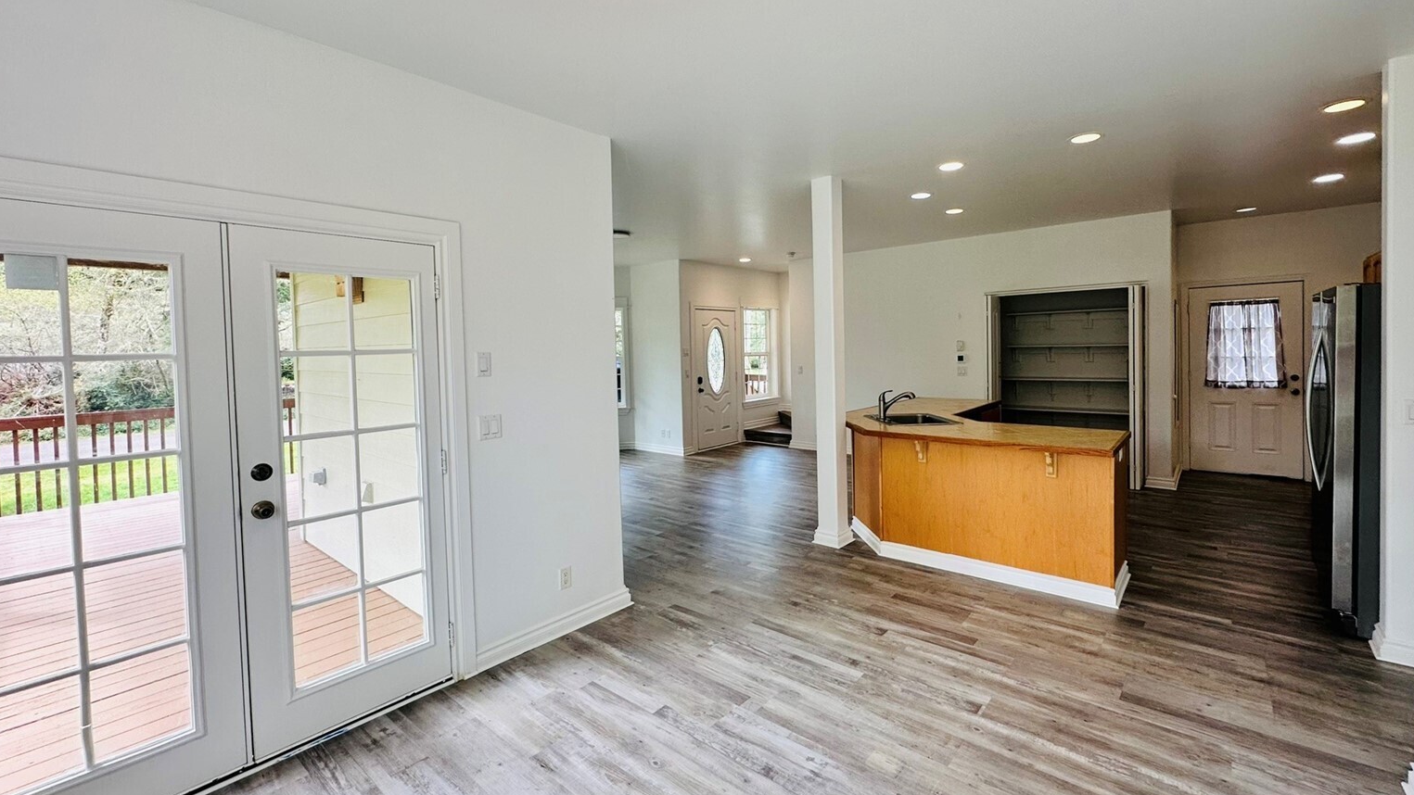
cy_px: 362
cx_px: 723
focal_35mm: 16
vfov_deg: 67.0
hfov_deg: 99.3
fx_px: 600
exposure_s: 1/99
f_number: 2.2
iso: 64
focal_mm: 2.22
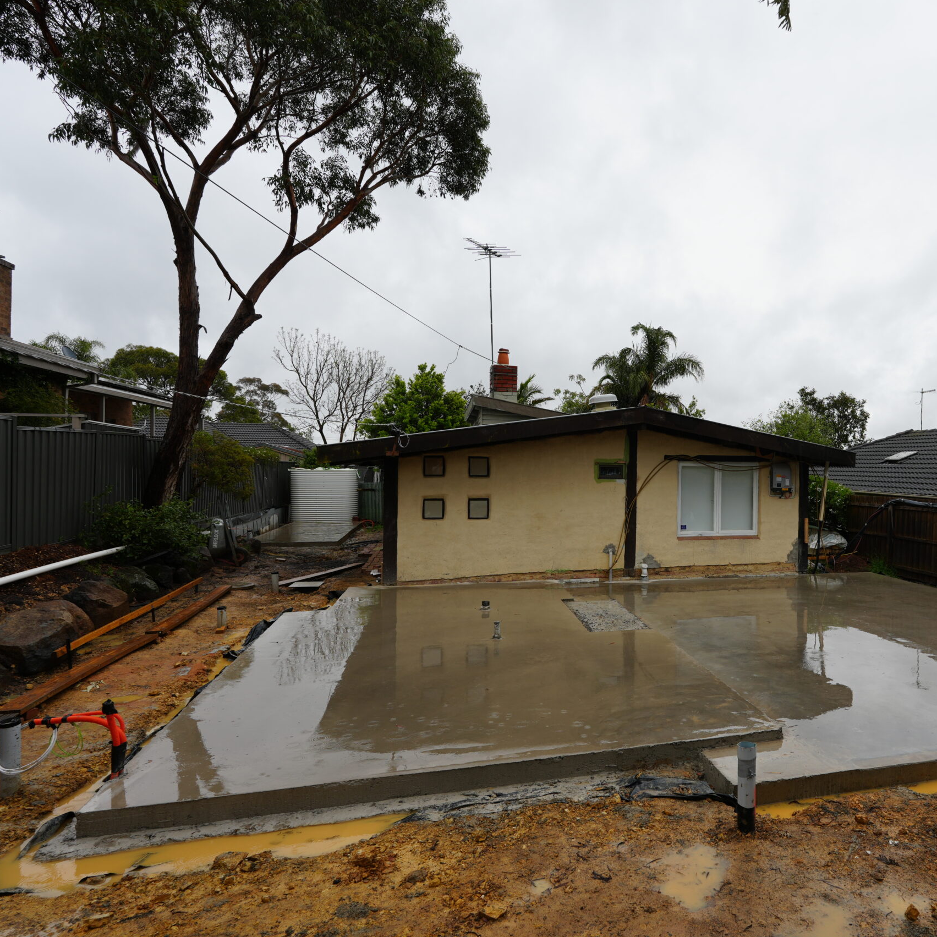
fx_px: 704
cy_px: 468
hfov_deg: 64.7
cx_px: 657
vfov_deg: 67.3
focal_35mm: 23
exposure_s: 1/100
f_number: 7.1
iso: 100
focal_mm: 18
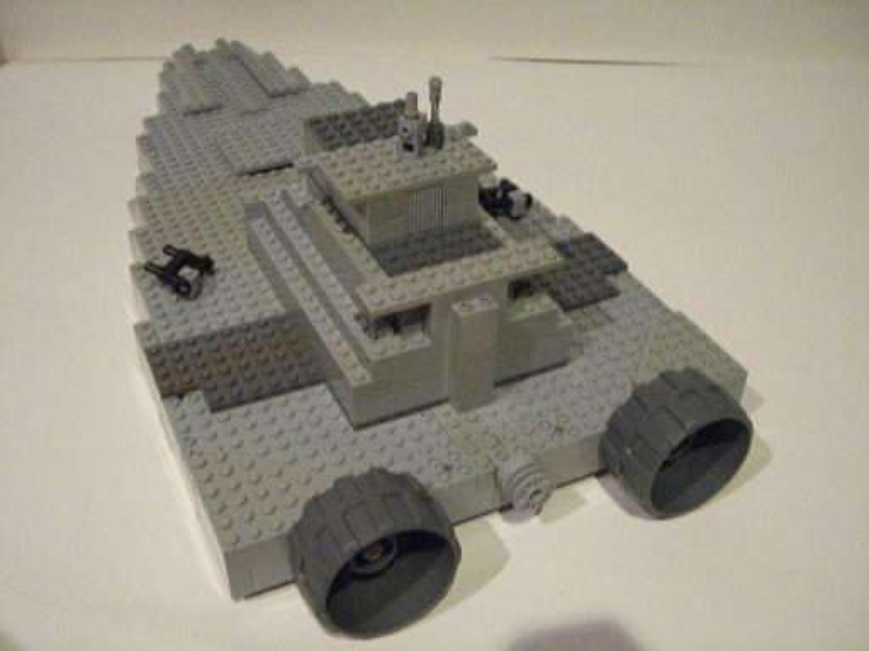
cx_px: 434
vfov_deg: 37.7
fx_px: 954
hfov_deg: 49.0
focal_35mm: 38
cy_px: 326
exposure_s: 1/15
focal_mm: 6.2
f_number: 2.7
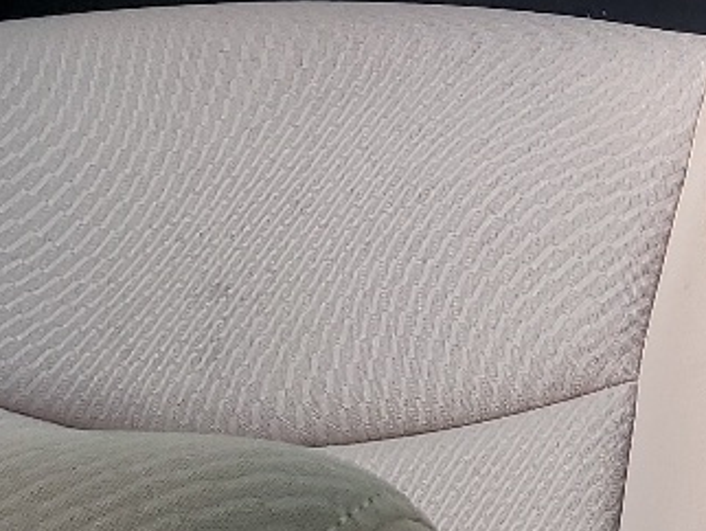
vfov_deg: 11.4
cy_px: -2
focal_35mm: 129
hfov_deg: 14.4
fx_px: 2633
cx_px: 995
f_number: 1.5
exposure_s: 1/312
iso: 50
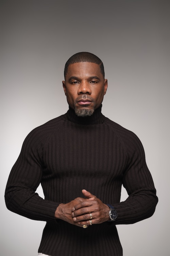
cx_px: 85
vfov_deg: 24.8
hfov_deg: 16.7
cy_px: 128
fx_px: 581
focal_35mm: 82
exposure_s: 1/160
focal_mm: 82
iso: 100
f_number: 6.3
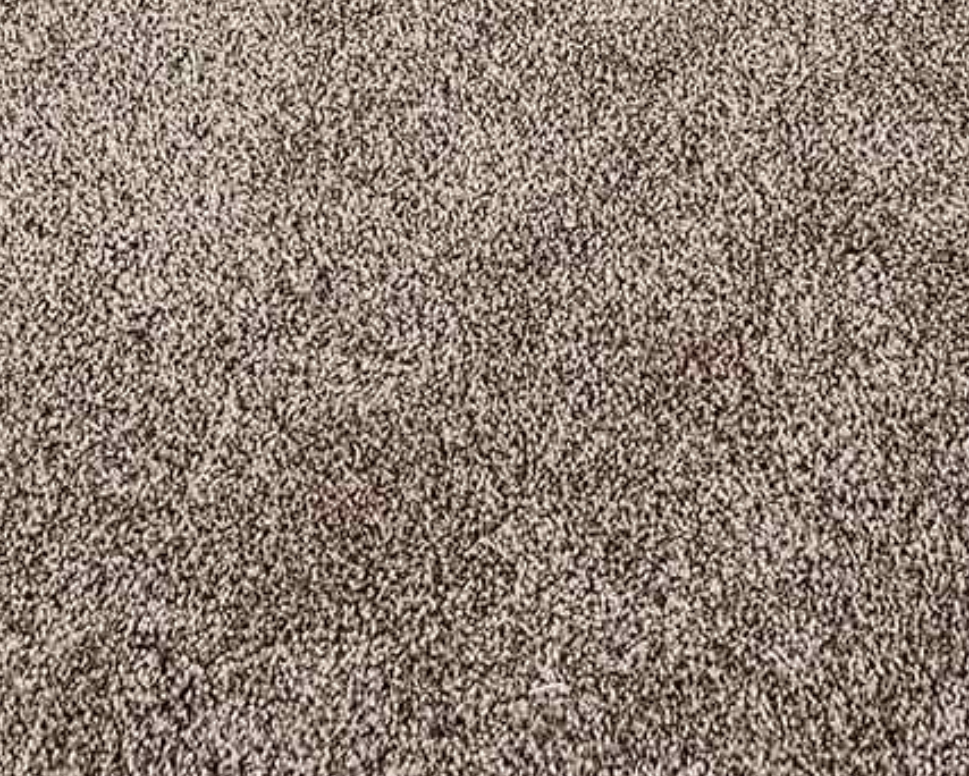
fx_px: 3472
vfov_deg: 9.5
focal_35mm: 121
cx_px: 531
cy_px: -1656
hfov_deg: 15.9
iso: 500
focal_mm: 6.3
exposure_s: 1/120
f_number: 1.7
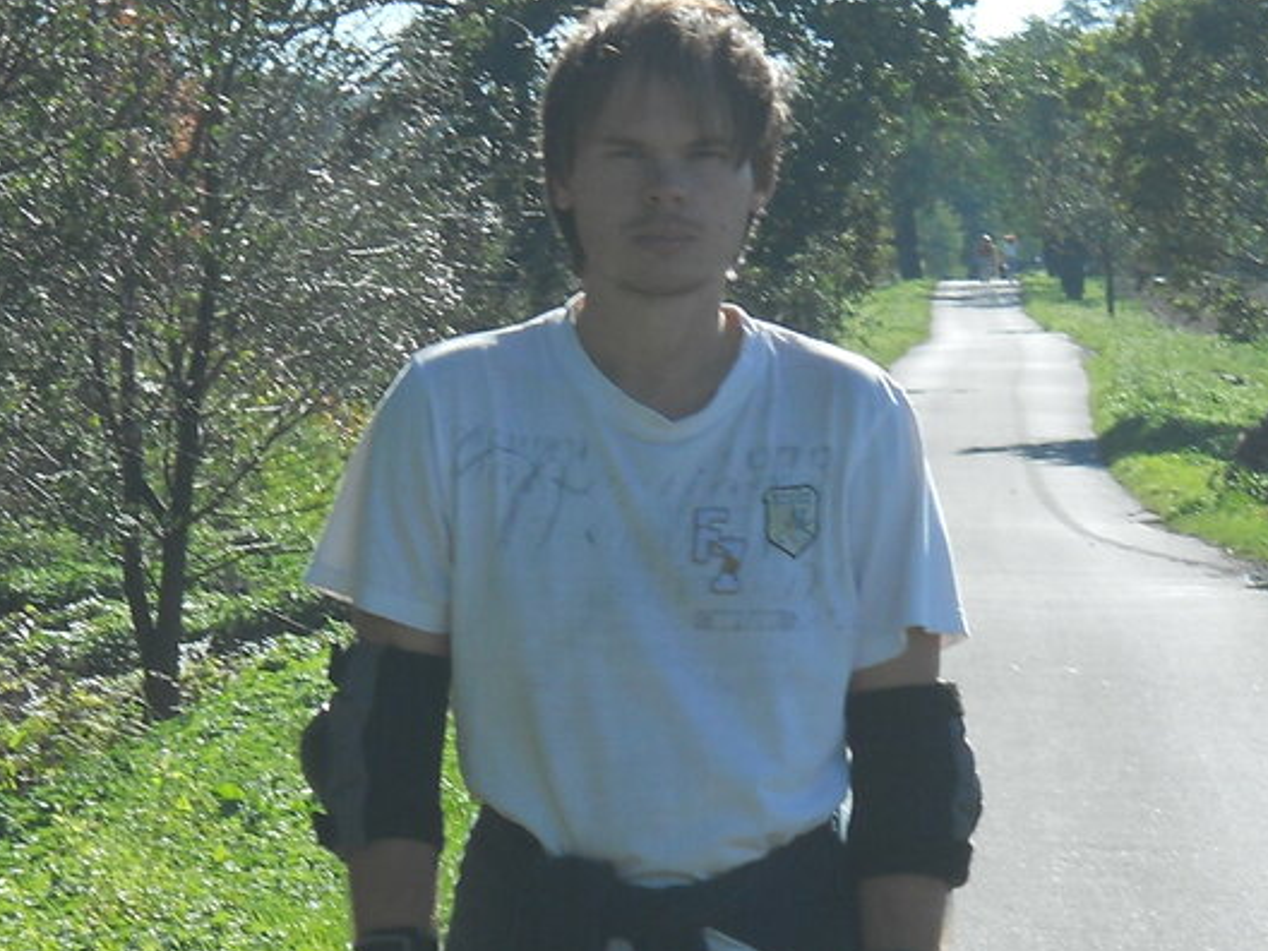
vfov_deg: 6.2
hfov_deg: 8.2
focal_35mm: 241
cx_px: 584
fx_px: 8828
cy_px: 855
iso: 80
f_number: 5.3
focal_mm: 17.48
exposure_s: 1/320
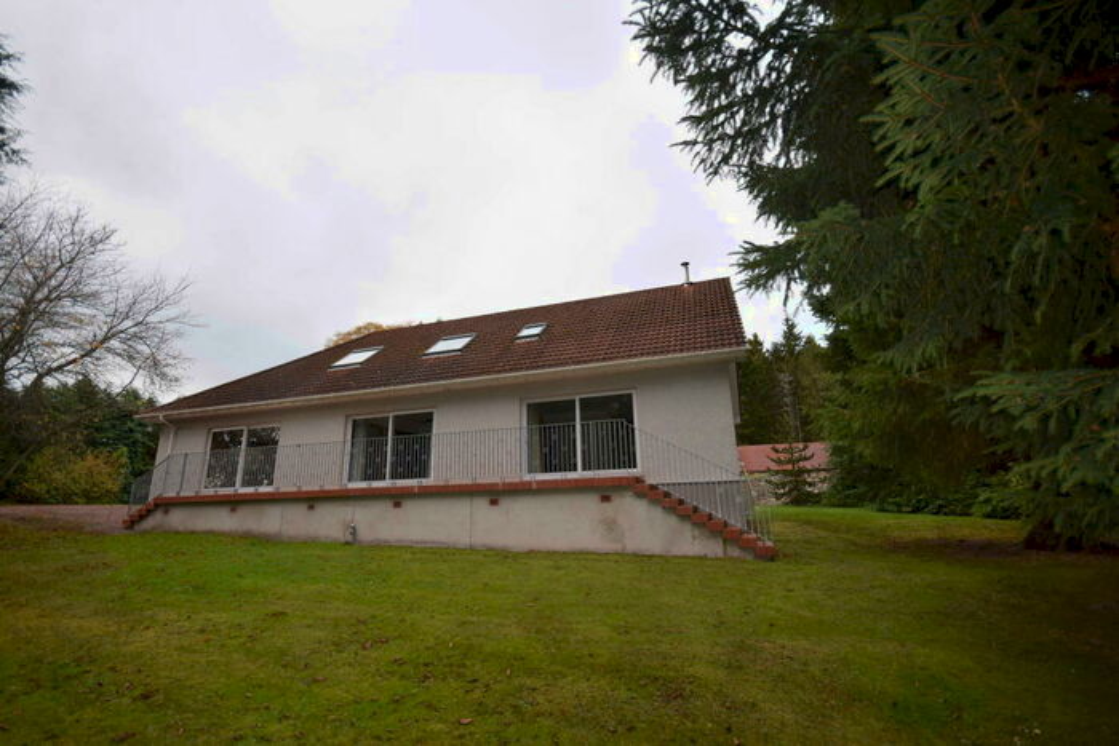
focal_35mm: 15
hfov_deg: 100.4
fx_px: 466
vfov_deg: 77.4
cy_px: 373
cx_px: 560
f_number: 5.6
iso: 160
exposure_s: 1/125
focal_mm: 10
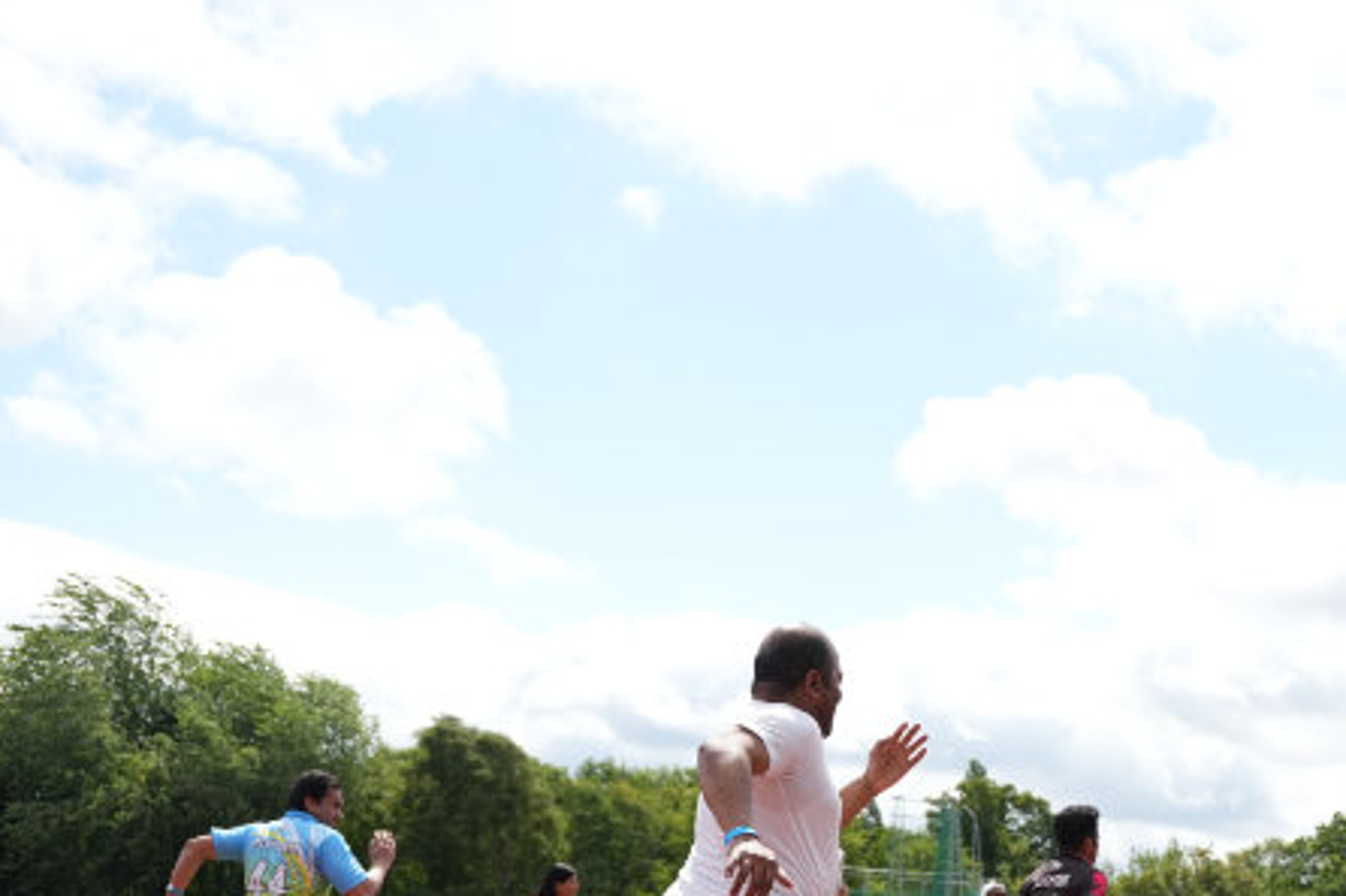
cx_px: 1213
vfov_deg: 23.9
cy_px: 801
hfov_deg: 34.2
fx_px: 2056
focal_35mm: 55
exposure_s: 1/4000
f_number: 2.8
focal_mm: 24
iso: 250
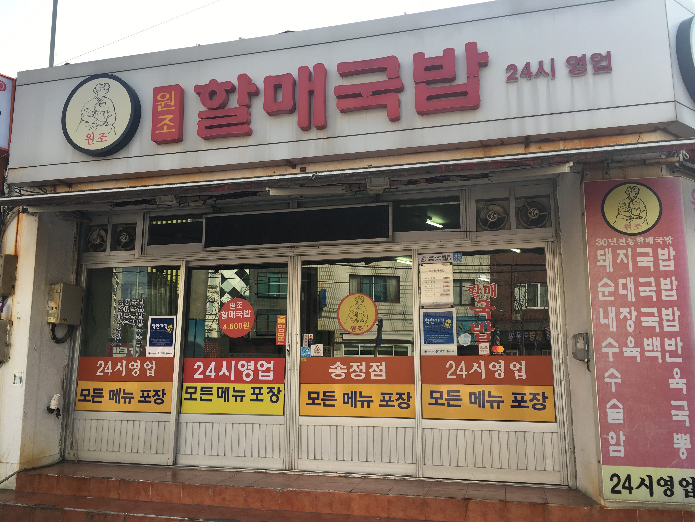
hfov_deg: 61.7
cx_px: 348
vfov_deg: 48.2
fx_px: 582
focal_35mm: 29
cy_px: 261
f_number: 2.2
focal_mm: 4.15
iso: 25
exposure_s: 1/400
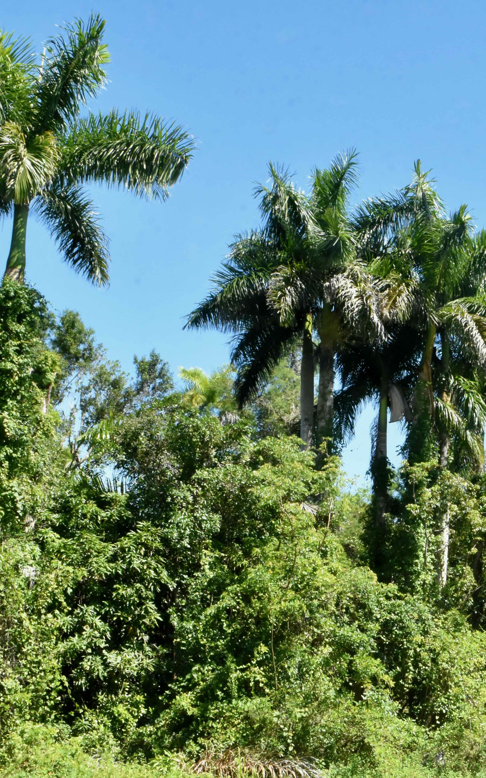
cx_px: 385
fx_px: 1272
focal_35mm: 60
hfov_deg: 21.4
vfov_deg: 34.0
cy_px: 391
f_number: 18
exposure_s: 1/320
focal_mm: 26
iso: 2000
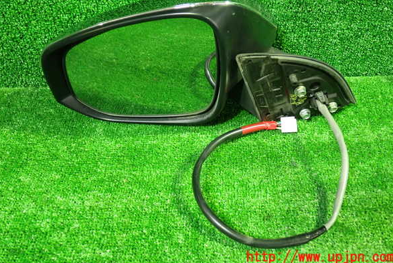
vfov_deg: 38.9
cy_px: 115
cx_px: 197
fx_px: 371
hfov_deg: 55.8
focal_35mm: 34
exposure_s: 1/20
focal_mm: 5.79
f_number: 2.4
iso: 800
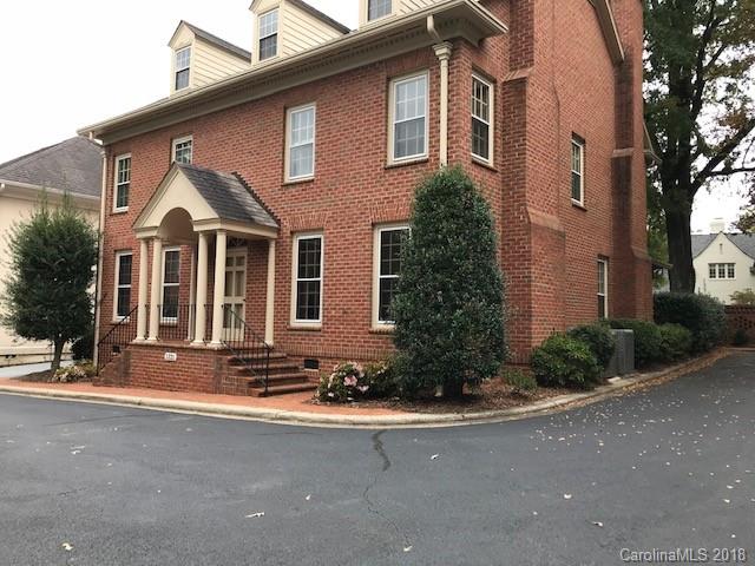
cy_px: 283
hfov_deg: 63.4
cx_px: 378
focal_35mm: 28
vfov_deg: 49.7
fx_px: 611
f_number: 1.8
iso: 20
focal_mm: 3.99
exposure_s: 1/162
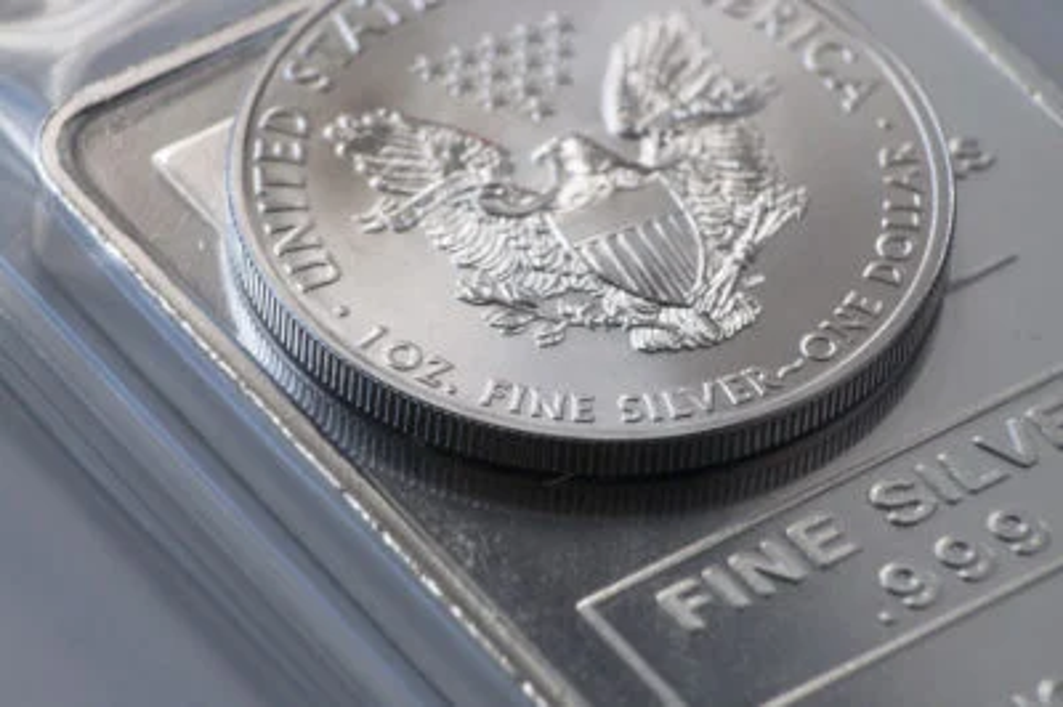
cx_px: 532
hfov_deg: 9.2
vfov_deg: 6.1
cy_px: 354
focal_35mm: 225
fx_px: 6638
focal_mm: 150
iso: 200
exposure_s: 1/25
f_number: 11
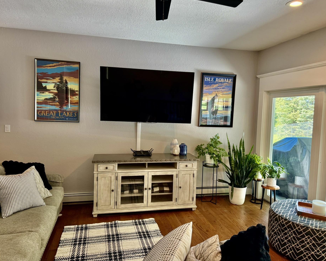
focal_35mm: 26
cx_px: 168
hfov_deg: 66.0
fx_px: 251
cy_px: 126
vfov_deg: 54.9
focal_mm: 6.76
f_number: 1.78
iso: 250
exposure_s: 1/120
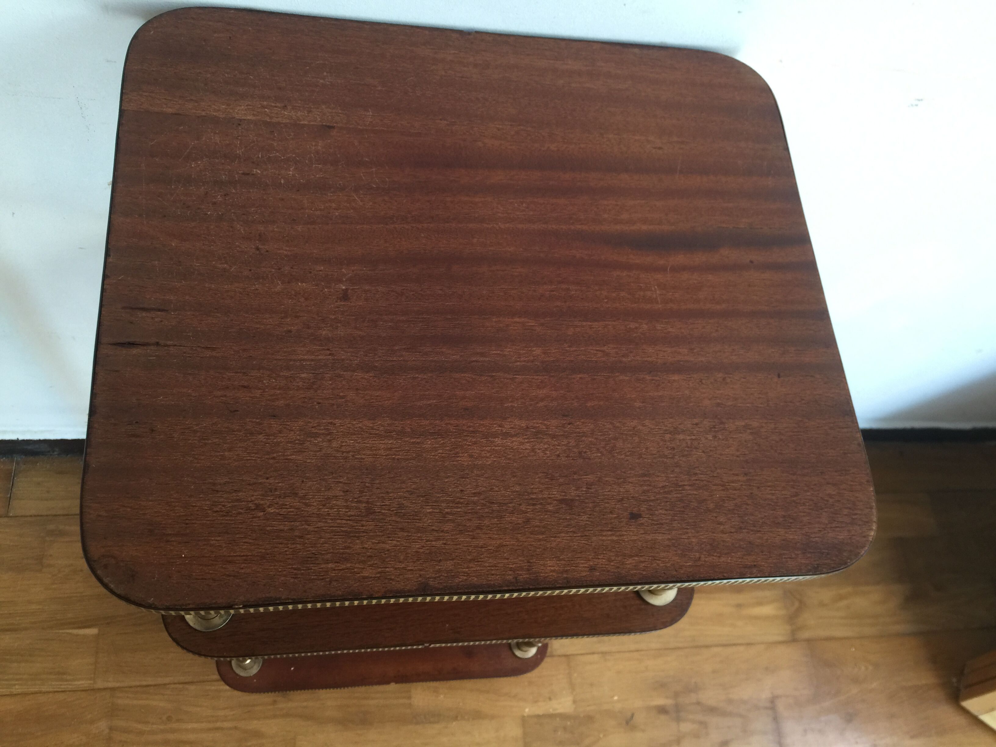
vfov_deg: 48.2
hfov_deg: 61.7
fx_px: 834
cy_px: 374
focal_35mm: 29
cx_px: 498
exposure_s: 1/33
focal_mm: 4.15
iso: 50
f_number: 2.2
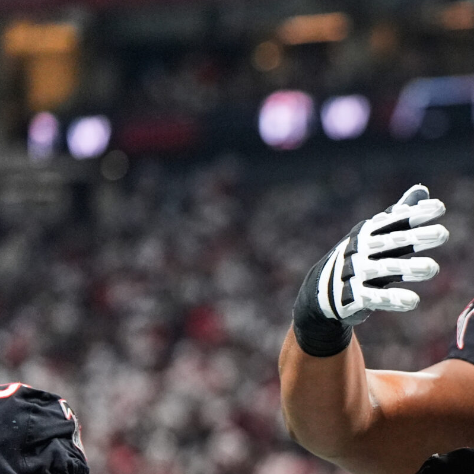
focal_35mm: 305
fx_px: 4725
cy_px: 410
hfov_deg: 5.7
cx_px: 696
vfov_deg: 5.7
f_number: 2.8
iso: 2000
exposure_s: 1/2000
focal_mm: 112
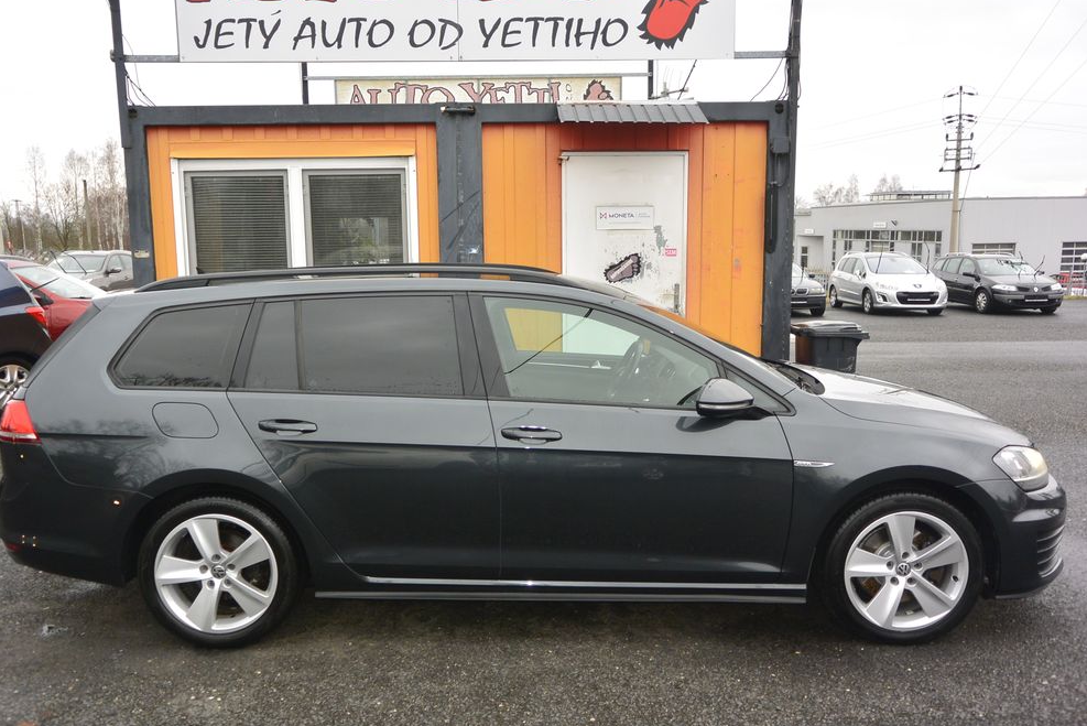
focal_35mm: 28
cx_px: 526
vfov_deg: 46.4
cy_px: 365
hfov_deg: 65.4
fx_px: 846
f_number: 3.5
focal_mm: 10
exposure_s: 1/160
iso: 160
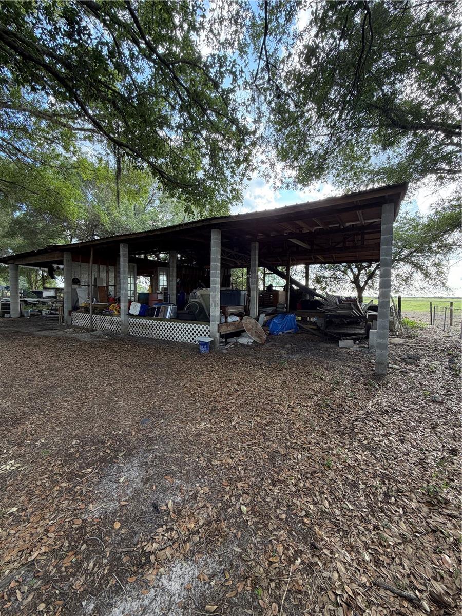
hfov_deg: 85.7
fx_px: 249
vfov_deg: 102.1
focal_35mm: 14
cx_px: 231
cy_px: 308
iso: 64
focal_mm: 2.22
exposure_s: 1/121
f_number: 2.2
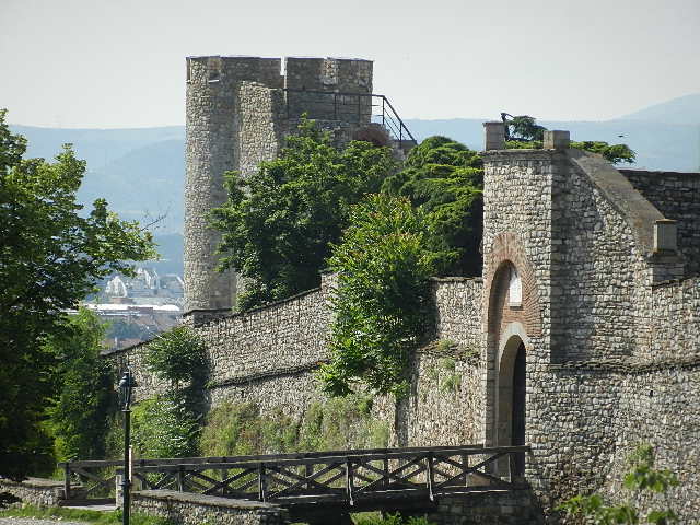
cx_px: 350
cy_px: 262
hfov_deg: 5.1
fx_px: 7846
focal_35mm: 388
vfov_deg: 3.8
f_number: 5.5
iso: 160
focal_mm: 69.8
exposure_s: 1/640
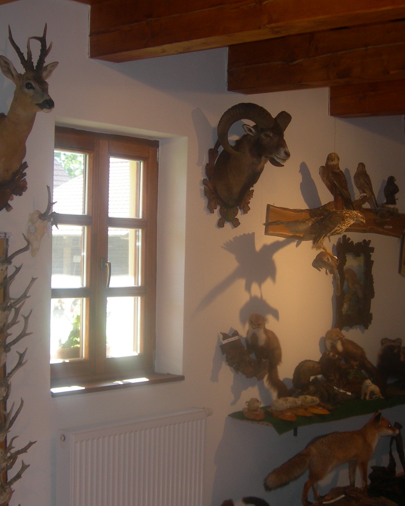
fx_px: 914
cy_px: 303
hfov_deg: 25.0
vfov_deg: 30.9
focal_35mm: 61
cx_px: 198
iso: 50
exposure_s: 1/30
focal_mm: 7.8
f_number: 2.8
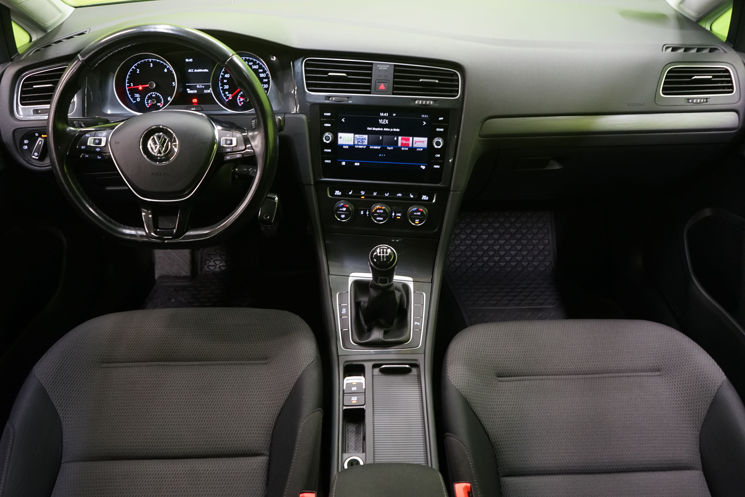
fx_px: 579
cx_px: 372
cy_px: 248
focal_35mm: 28
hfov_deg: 65.5
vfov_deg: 46.4
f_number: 5
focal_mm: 28
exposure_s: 1/20
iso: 2000
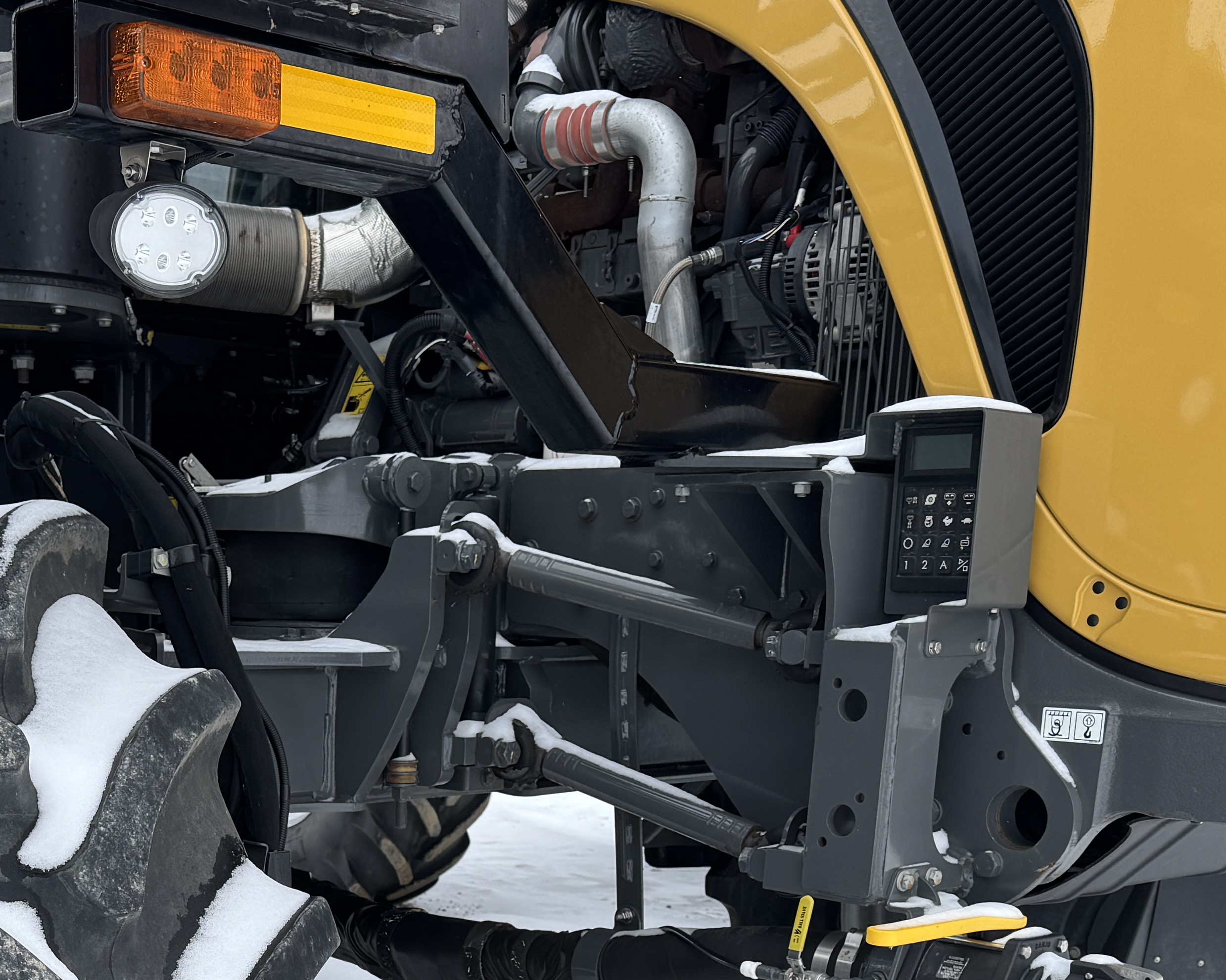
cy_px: 996
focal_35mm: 54
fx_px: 1959
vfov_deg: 26.5
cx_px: 313
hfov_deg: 34.1
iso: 80
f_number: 1.78
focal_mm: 6.76
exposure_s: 1/966
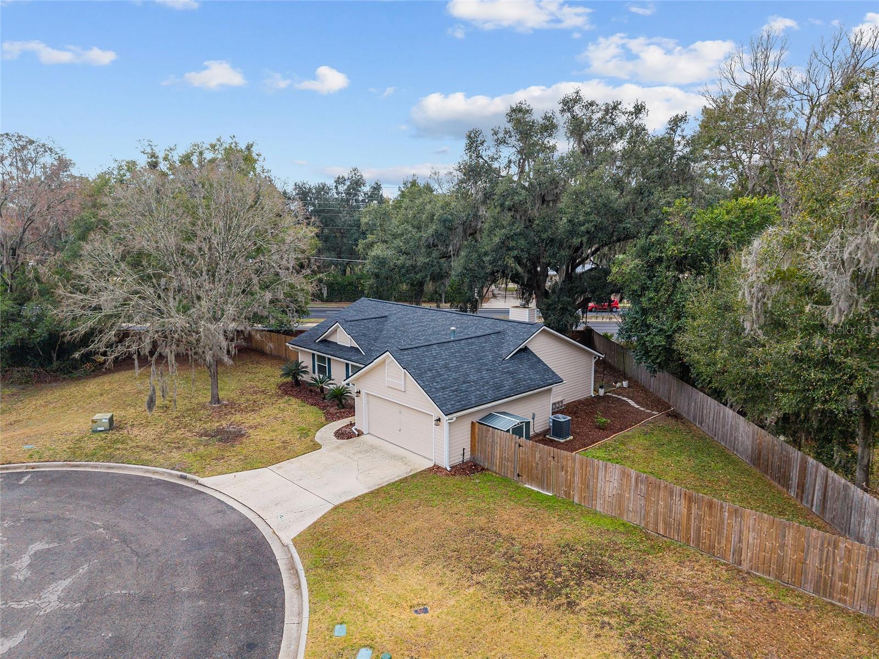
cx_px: 440
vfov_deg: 56.8
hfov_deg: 71.6
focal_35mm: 24
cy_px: 330
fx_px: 609
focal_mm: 8.67
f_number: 1.8
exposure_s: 1/3000
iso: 420
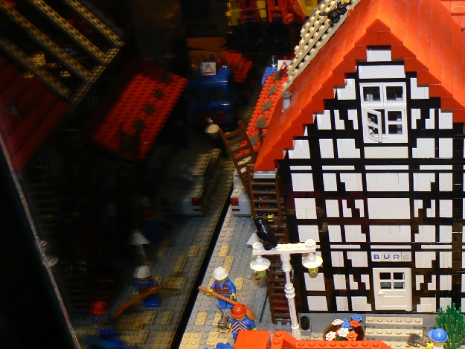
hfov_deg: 31.7
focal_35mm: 59
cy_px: 232
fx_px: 793
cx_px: 379
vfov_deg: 24.7
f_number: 2.8
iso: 100
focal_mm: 6
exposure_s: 1/30
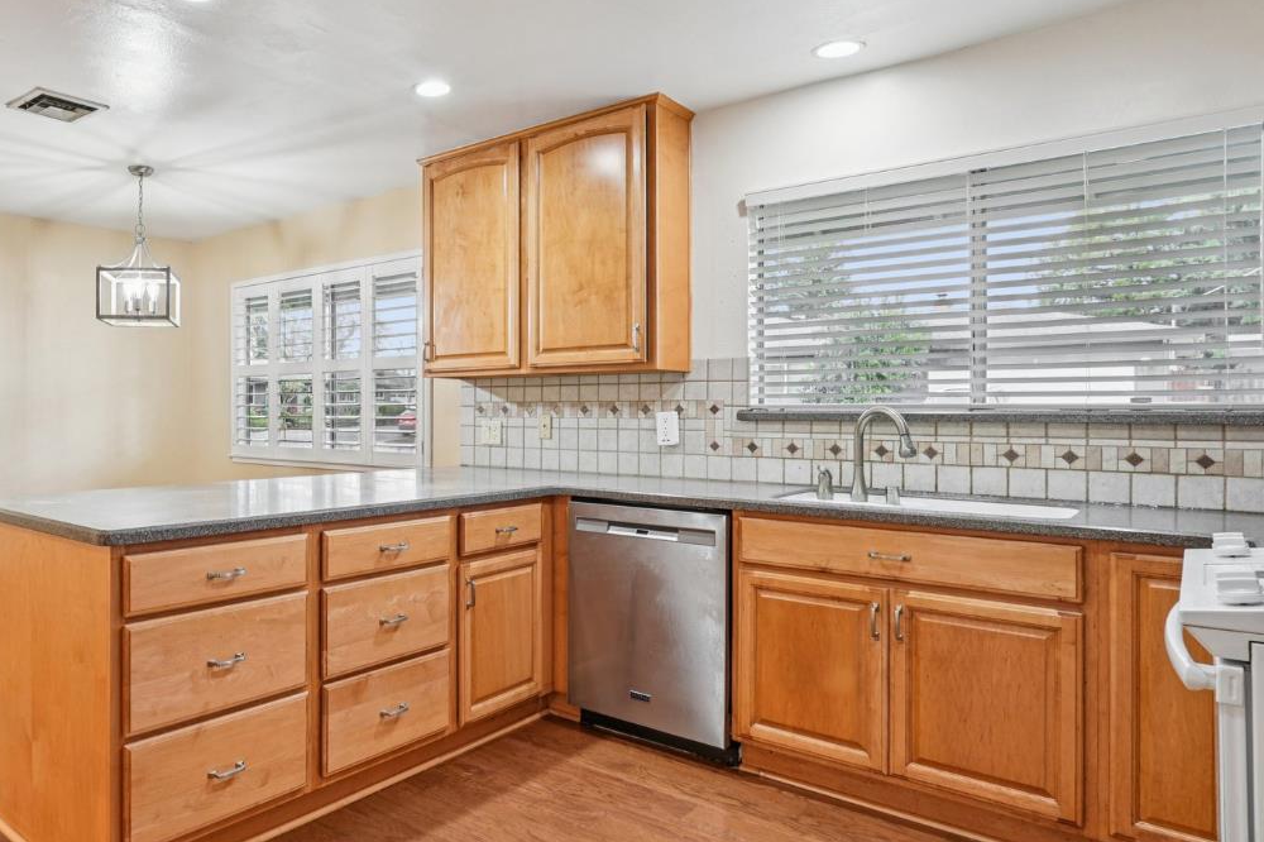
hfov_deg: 70.5
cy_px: 403
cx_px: 372
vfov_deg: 53.1
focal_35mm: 24
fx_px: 842
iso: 400
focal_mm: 16
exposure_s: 1/13
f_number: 8
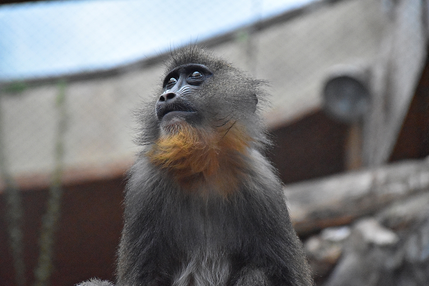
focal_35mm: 219
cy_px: 147
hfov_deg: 9.4
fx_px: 2610
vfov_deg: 6.3
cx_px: 208
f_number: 5.6
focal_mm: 140
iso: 8000
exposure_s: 1/500
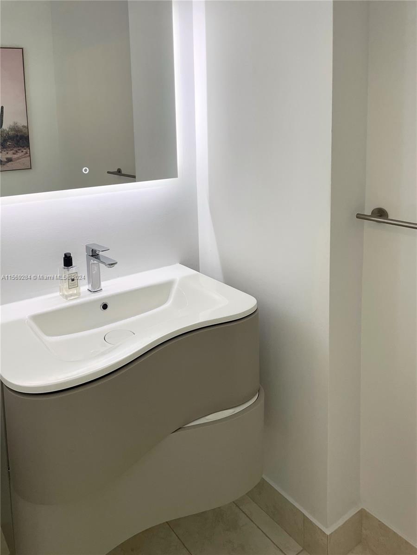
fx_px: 418
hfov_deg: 53.1
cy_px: 278
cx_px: 208
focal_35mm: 26
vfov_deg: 67.3
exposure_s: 1/120
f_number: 1.6
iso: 64
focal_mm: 4.2
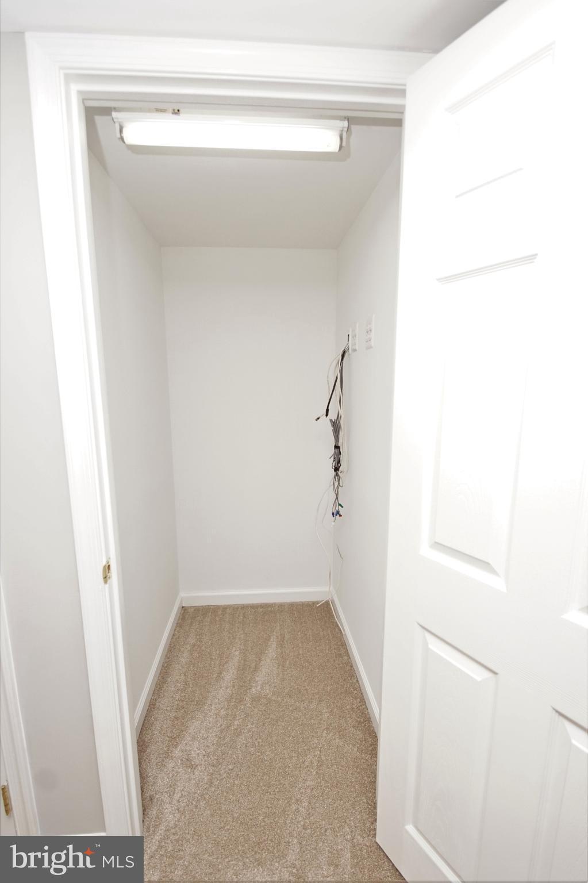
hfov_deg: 77.3
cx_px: 294
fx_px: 368
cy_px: 442
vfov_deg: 100.4
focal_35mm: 15
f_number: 5
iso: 800
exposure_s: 1/60
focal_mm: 10
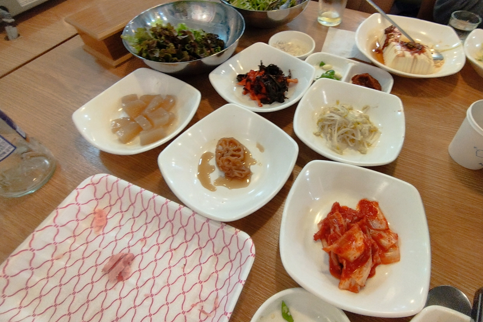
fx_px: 268
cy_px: 131
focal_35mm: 20
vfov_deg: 61.5
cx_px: 273
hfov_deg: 83.5
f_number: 2.2
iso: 150
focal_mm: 1.65
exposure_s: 1/30
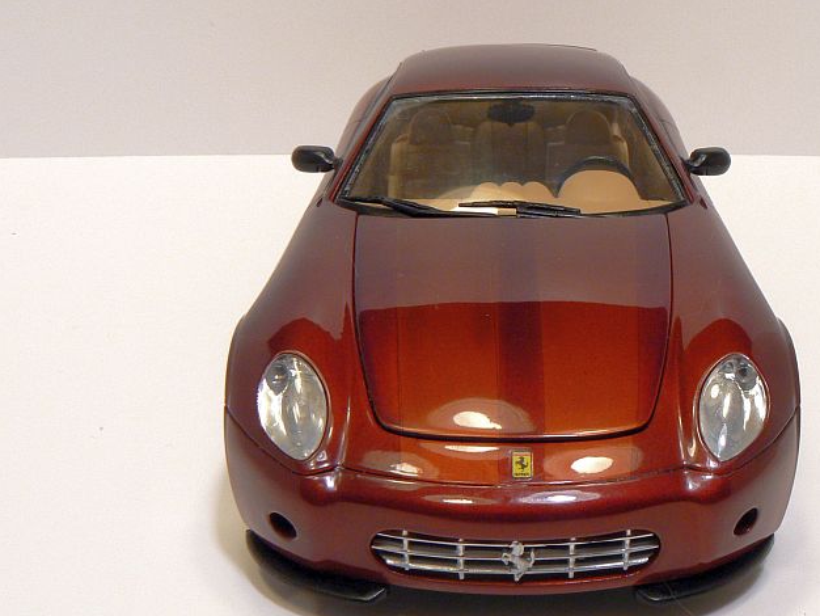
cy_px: 307
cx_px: 523
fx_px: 1090
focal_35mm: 46
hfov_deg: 40.9
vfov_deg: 31.5
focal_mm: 6
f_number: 8
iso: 80
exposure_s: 1/3.2
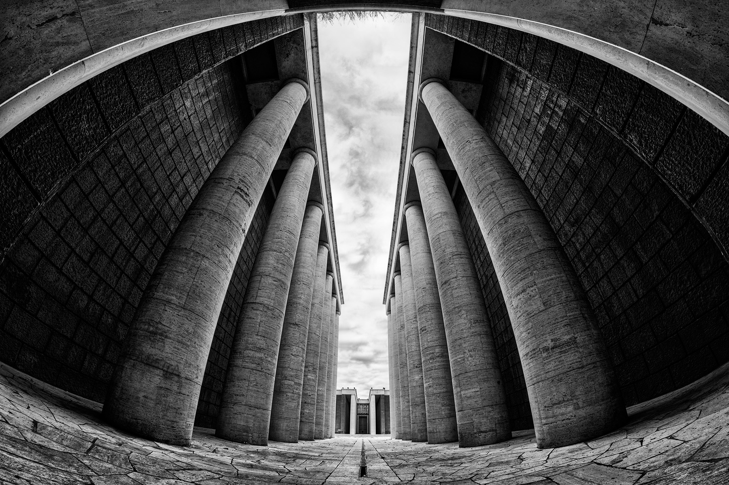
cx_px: 364
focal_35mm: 12
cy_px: 242
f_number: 8
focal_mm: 8
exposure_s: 1/160
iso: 160
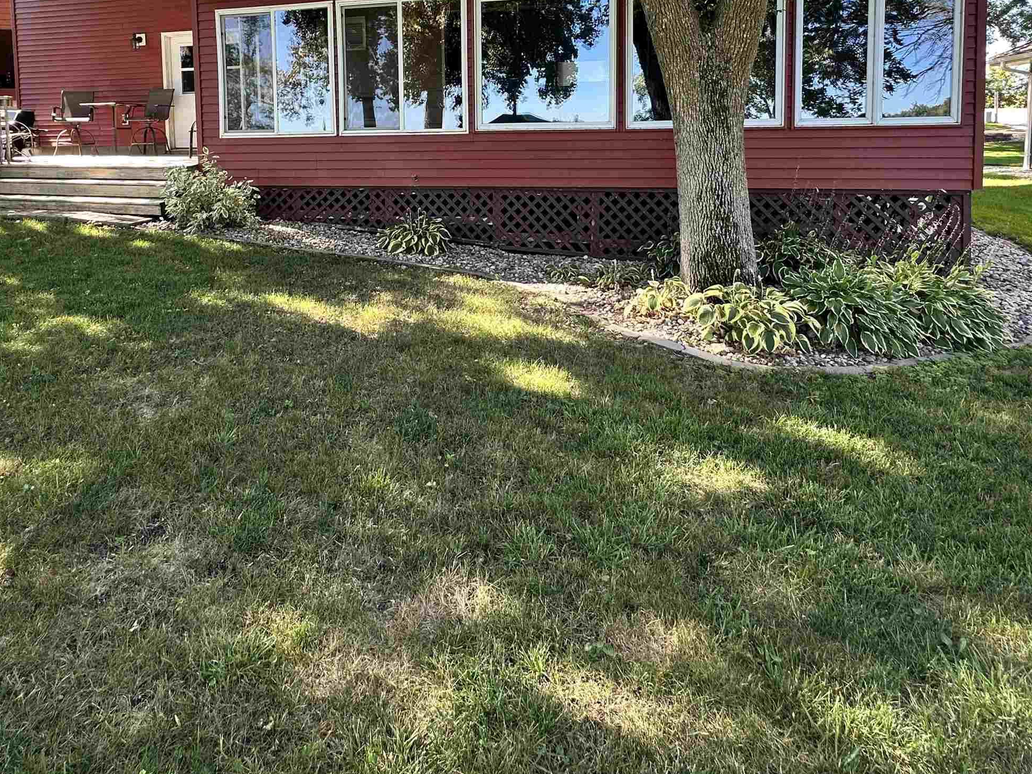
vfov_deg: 57.5
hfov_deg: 76.2
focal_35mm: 22
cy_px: 180
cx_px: 462
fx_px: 656
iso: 40
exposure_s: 1/111
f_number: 2.2
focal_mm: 2.22
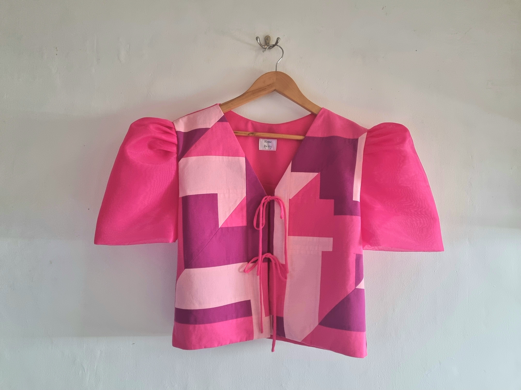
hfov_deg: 67.3
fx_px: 391
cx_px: 260
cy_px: 195
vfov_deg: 53.1
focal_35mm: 26
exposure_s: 1/40
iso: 500
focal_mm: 5.4
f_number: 1.8
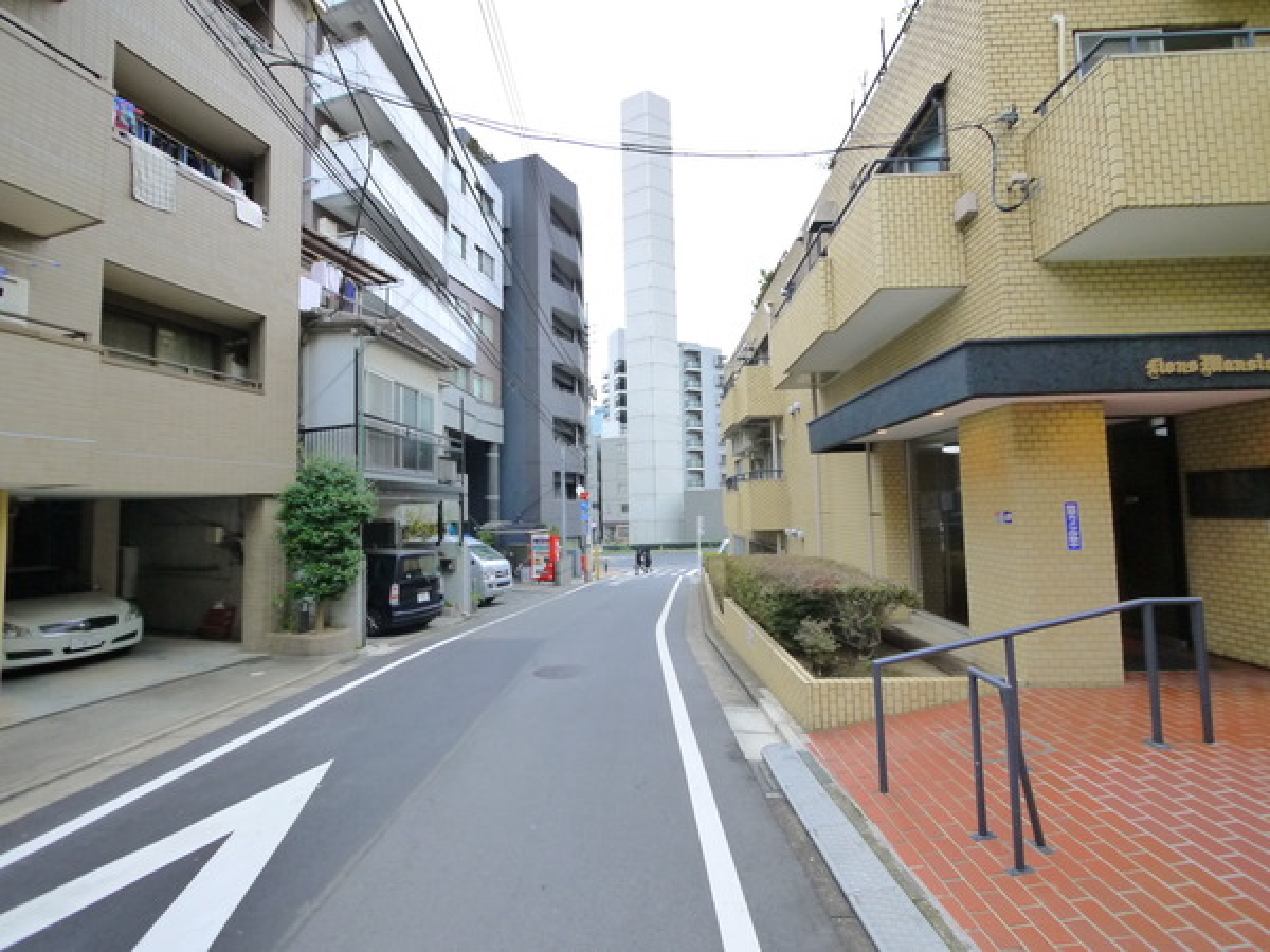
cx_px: 635
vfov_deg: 85.7
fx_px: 514
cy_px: 476
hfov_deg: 102.1
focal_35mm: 14
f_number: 4.5
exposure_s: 1/100
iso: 640
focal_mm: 7
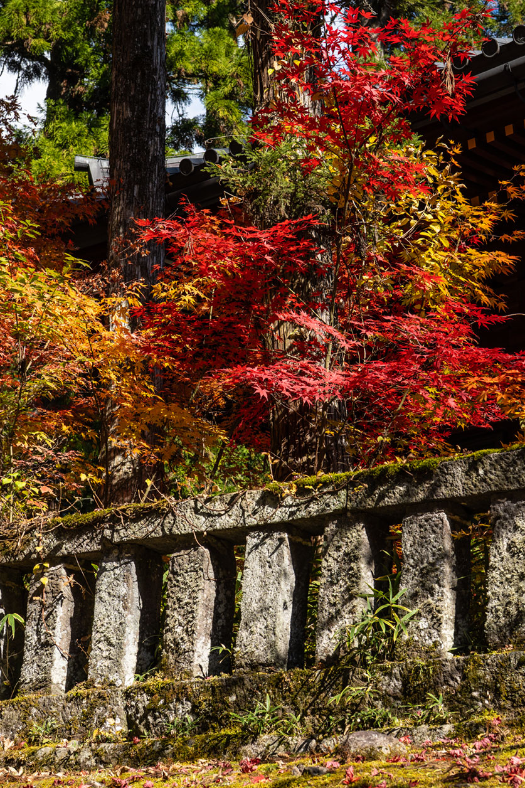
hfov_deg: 15.9
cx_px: 252
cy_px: 377
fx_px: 1882
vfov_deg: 23.6
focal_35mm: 86
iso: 100
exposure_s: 1/320
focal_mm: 50
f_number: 5.6
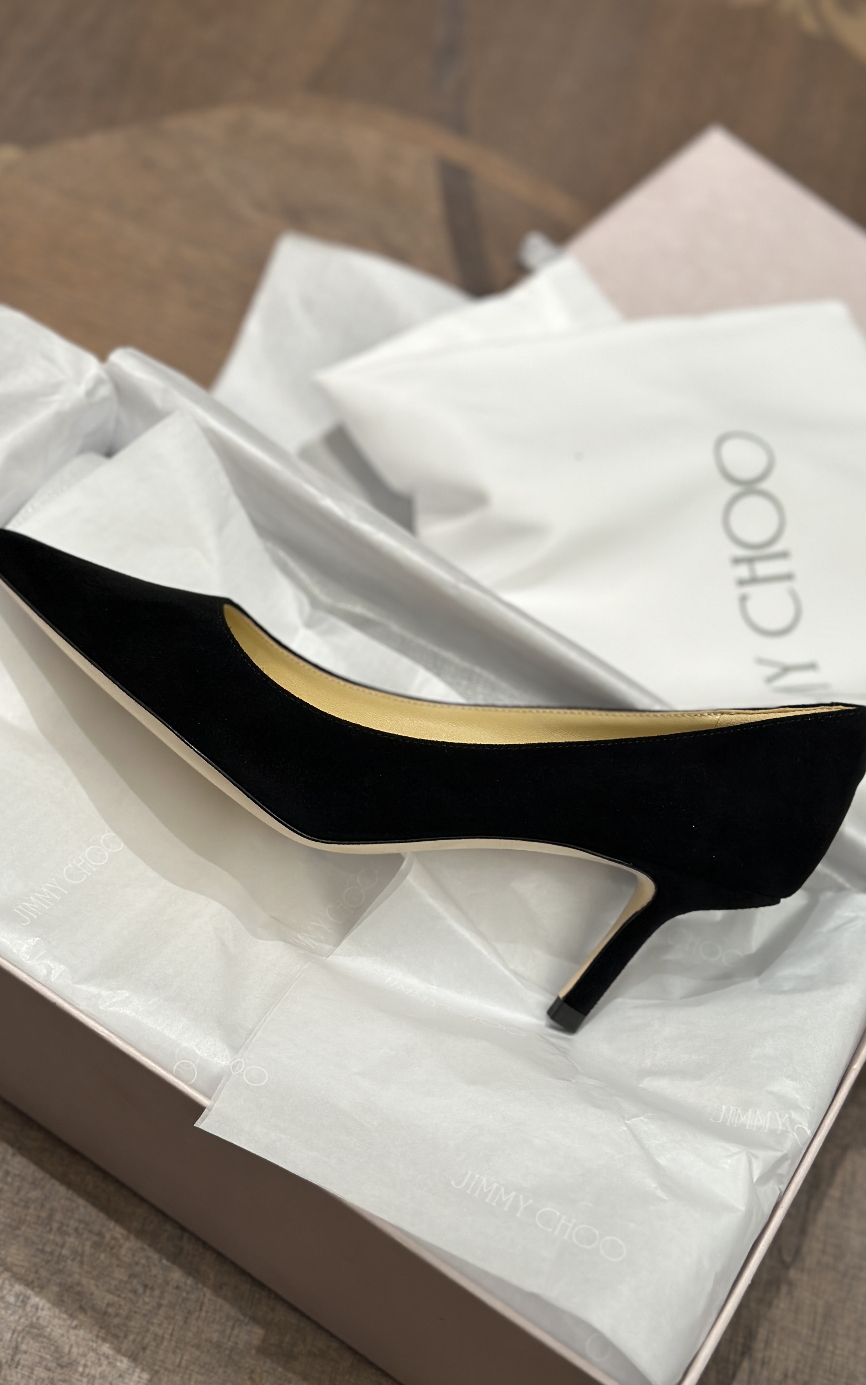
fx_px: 1926
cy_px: 692
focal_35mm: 51
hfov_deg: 25.3
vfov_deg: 39.6
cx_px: 388
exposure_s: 1/50
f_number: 1.78
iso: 100
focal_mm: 6.86
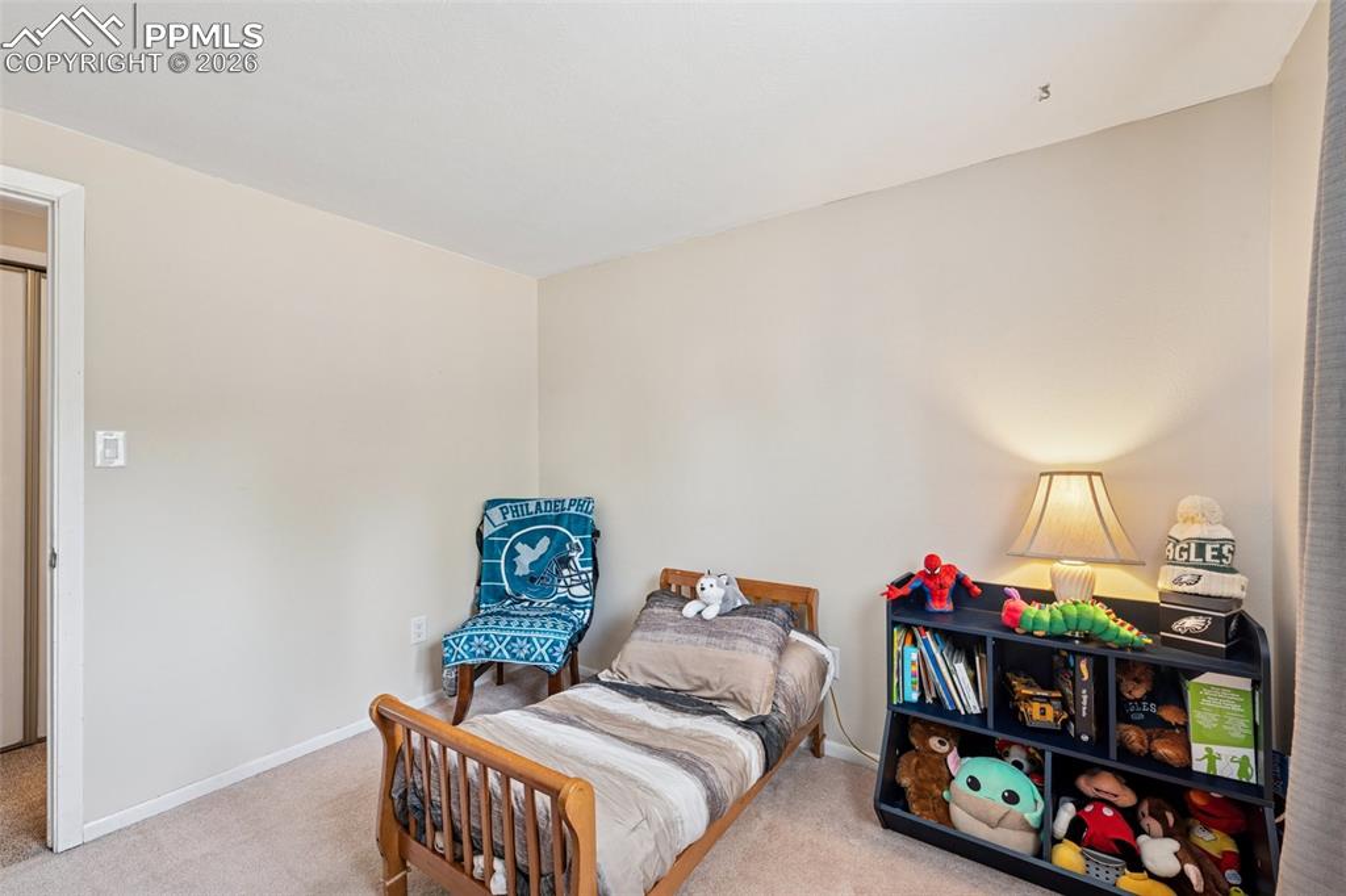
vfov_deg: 77.3
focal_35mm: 15
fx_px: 561
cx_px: 673
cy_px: 448
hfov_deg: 100.4
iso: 100
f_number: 11
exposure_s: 2
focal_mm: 15
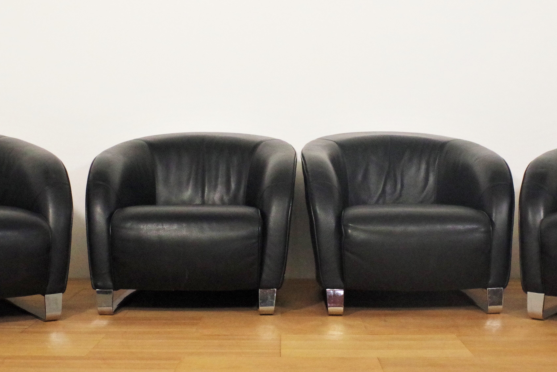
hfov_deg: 36.2
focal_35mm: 55
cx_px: 292
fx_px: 851
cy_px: 140
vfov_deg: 24.6
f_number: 8
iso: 3200
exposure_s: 1/100
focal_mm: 21.25
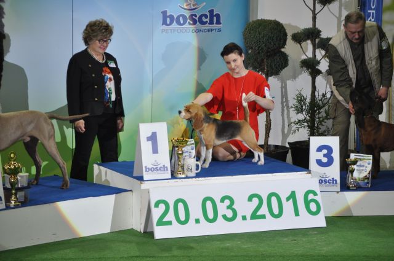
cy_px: 130
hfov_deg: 14.0
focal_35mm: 147
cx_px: 197
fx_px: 1607
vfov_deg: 9.3
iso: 500
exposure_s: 1/125
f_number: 4.5
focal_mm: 98
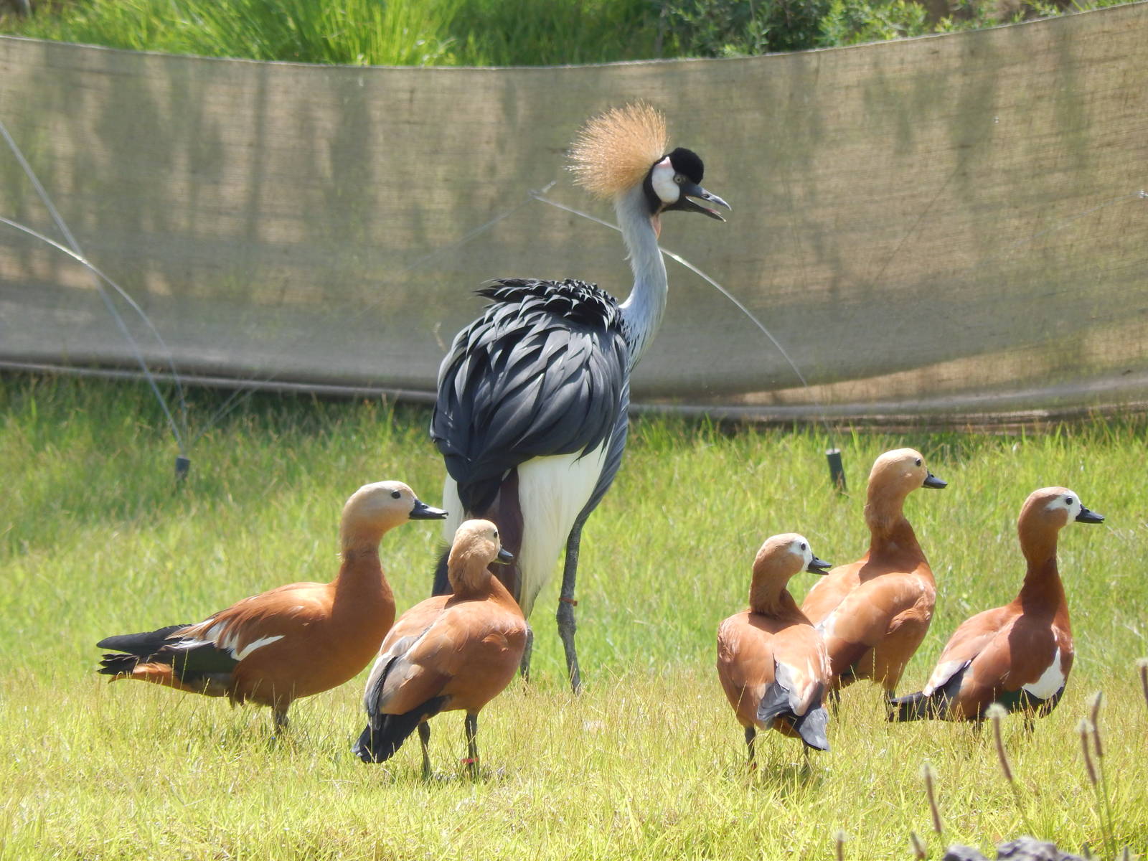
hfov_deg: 3.3
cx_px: 574
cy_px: 430
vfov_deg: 2.5
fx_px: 19998
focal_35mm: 603
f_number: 5.8
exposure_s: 1/250
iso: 140
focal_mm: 107.1
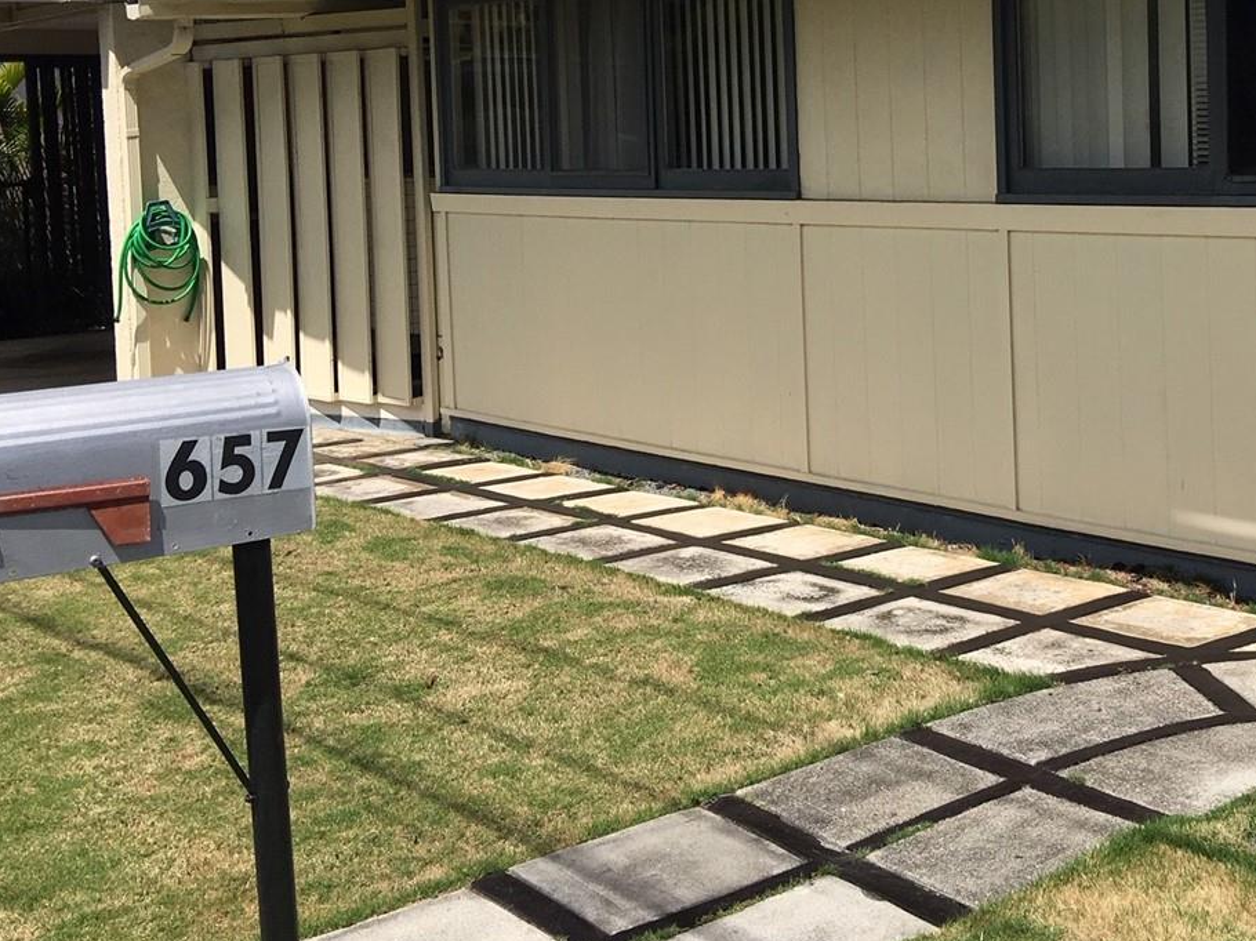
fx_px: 1850
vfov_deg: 28.1
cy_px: 230
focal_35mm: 51
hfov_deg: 36.7
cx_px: 923
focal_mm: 4.15
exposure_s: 1/2481
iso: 25
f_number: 2.2
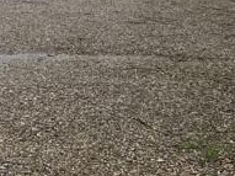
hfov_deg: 11.7
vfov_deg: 9.0
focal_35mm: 150
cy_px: -231
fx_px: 1018
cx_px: -245
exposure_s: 1/231
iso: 25
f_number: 1.8
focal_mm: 3.99
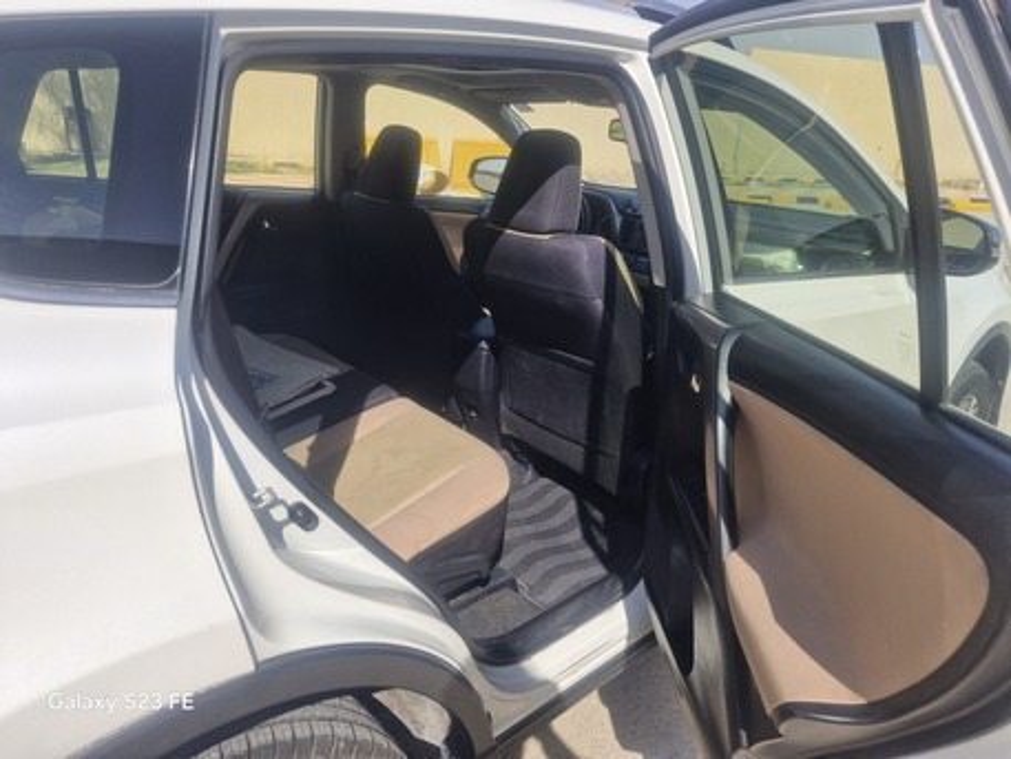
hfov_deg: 73.9
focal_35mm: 23
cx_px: 506
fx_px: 672
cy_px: 380
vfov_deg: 58.9
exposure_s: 1/1580
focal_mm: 5.54
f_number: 1.8
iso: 50
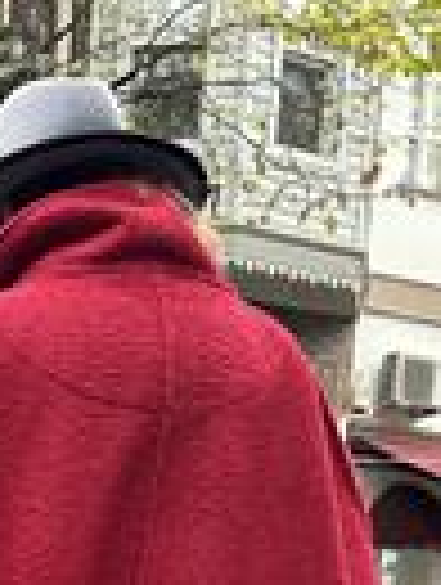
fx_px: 1338
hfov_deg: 17.8
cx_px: -90
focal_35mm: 79
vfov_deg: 21.8
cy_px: 794
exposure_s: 1/121
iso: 160
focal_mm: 6.86
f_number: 1.78
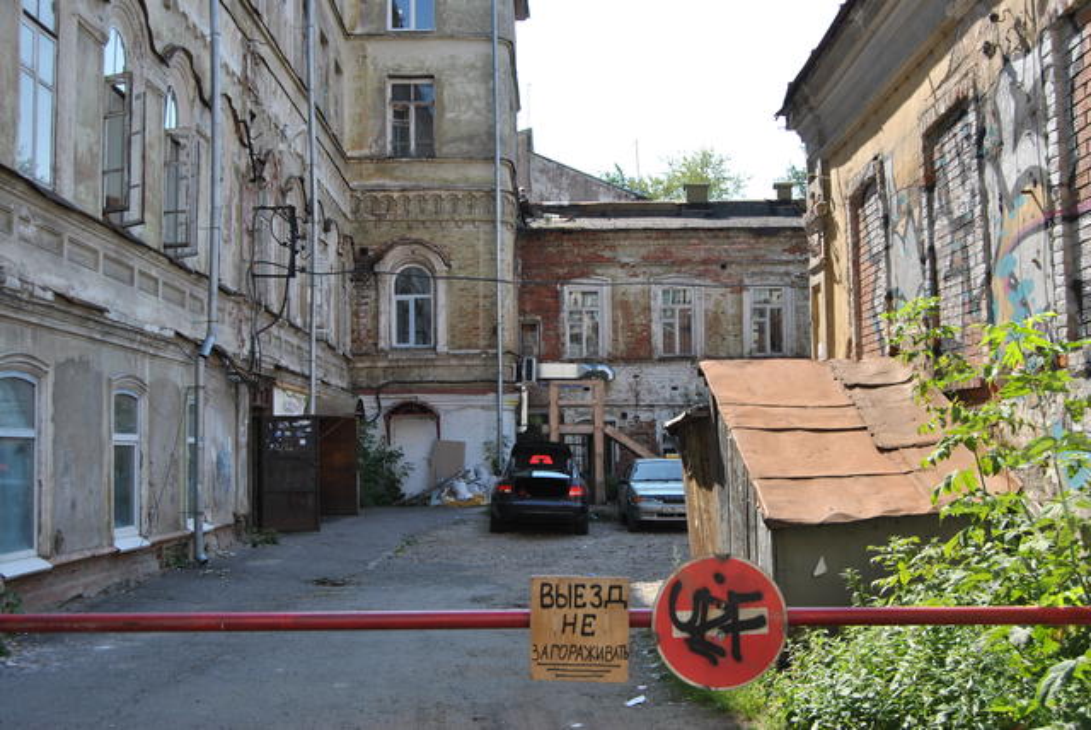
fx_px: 1183
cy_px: 365
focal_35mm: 39
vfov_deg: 34.3
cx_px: 546
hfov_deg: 49.5
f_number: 6.3
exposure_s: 1/160
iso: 100
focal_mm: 26
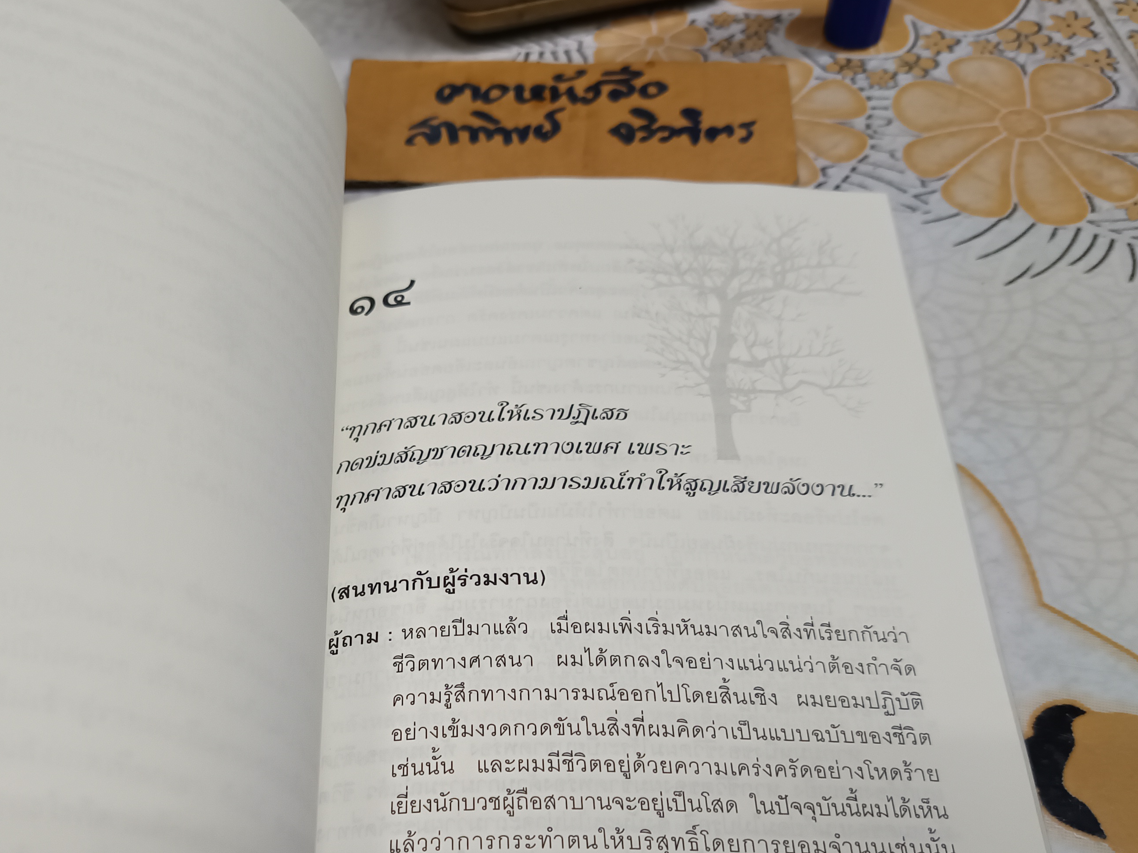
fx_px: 1216
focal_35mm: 37
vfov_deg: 37.8
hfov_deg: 49.7
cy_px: 623
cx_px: 429
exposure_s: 1/50
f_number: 1.7
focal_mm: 5.31
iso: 1059
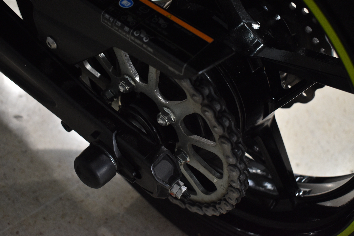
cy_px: 118
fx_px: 442
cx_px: 177
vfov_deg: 29.9
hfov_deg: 43.6
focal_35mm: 45
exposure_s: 1/60
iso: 800
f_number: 4.2
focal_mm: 30
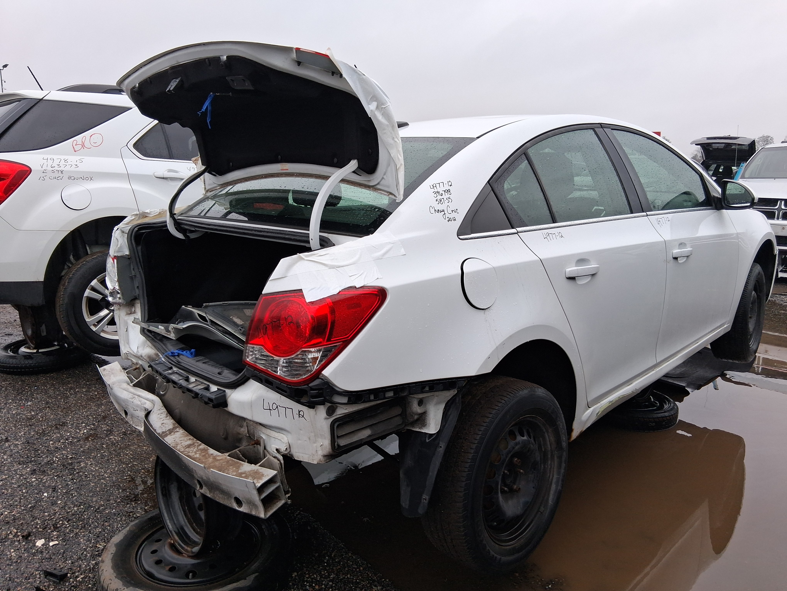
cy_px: 296
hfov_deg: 67.3
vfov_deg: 53.1
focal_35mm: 26
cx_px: 394
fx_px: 591
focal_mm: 3.98
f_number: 1.8
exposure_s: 1/100
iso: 50
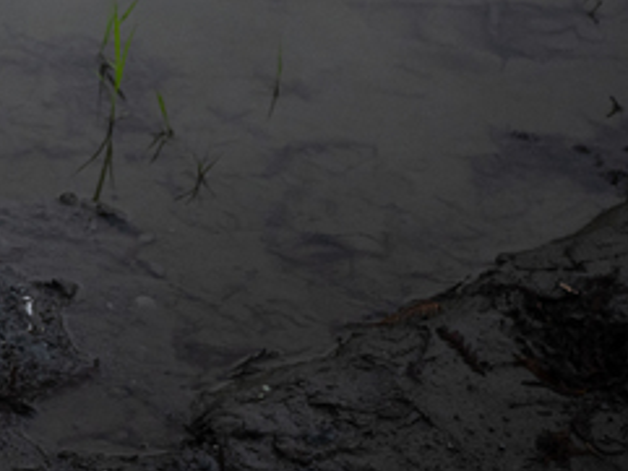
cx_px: -266
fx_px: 3122
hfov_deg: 11.1
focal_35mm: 172
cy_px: -168
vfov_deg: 8.5
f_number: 2.8
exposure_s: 1/1250
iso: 1250
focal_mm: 54
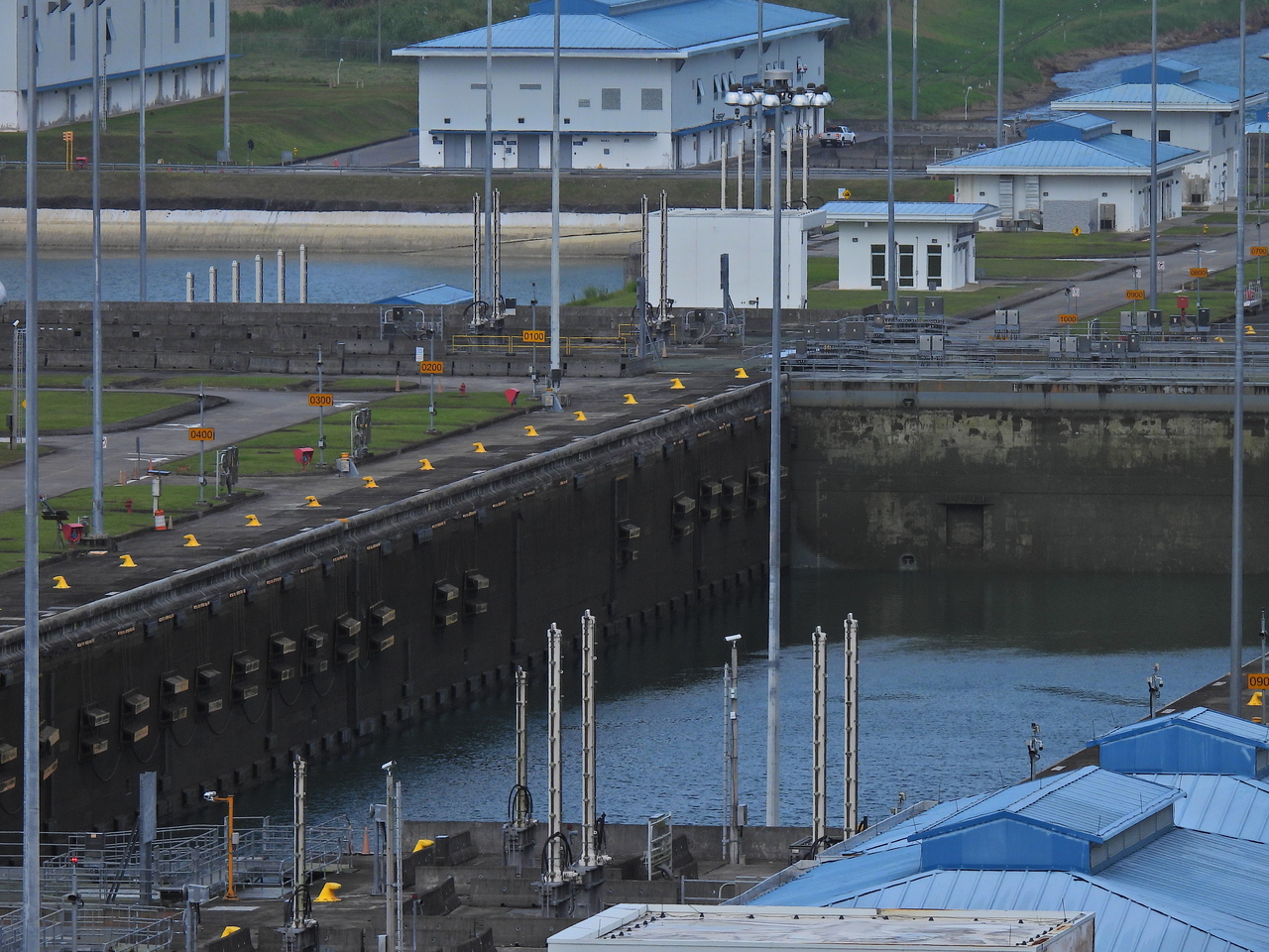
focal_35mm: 450
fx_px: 16497
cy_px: 476
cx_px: 634
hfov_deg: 4.4
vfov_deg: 3.3
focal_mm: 80.3
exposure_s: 1/1250
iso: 100
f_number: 5
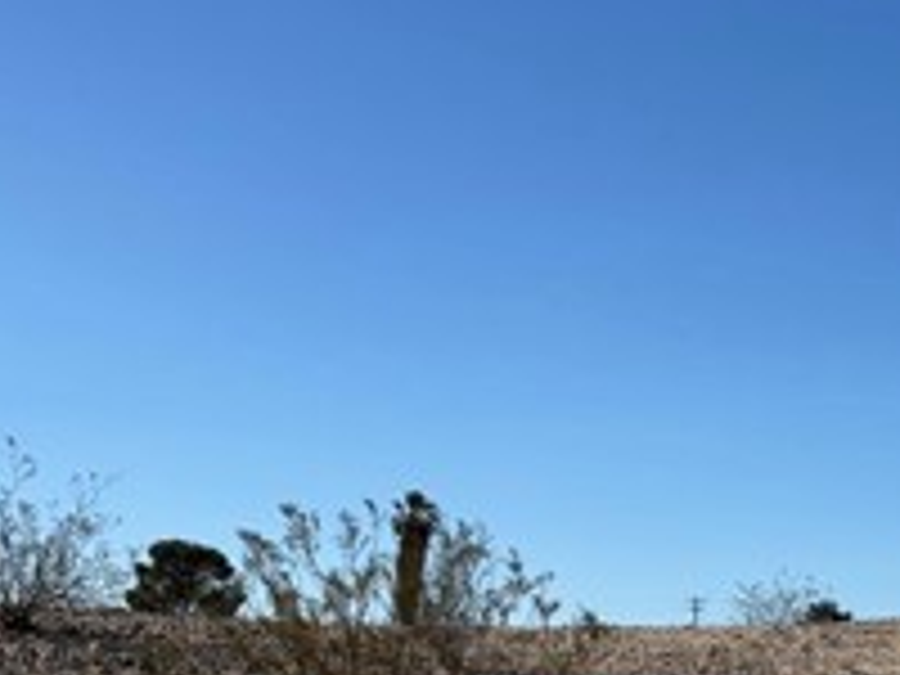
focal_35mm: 83
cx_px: 680
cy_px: 752
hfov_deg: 23.3
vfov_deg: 17.2
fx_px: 2158
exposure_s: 1/5618
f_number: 1.6
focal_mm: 5.96
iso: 50
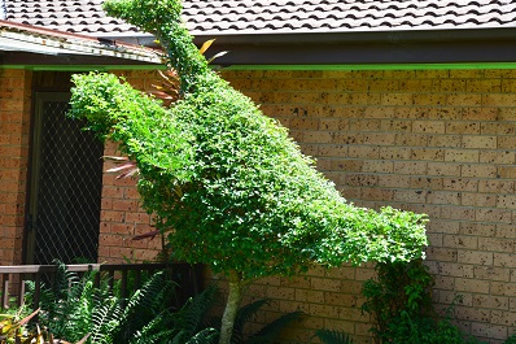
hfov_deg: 20.8
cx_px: 237
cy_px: 145
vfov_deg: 13.9
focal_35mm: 98
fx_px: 1404
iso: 200
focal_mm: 52
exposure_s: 1/60
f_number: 10
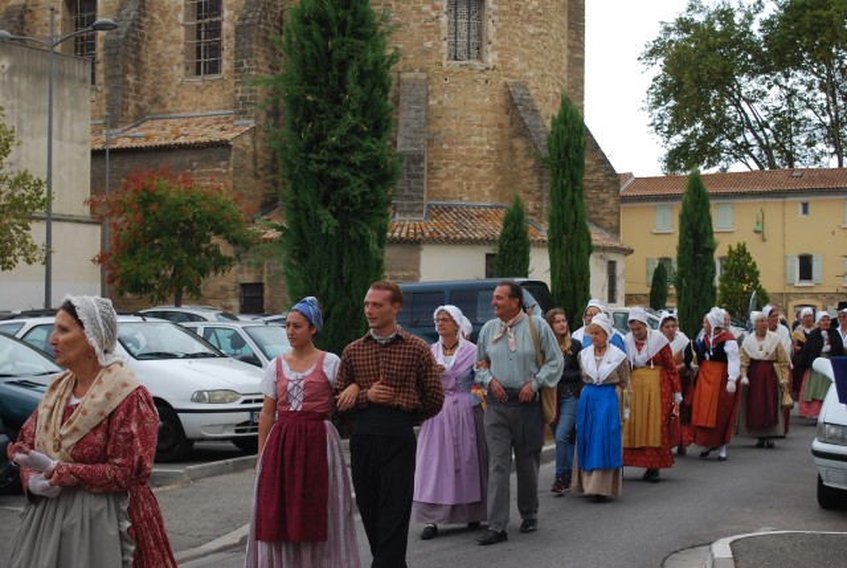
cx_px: 424
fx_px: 1414
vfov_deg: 22.7
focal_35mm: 60
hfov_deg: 33.3
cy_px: 284
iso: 110
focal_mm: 40
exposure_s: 1/125
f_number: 5.6
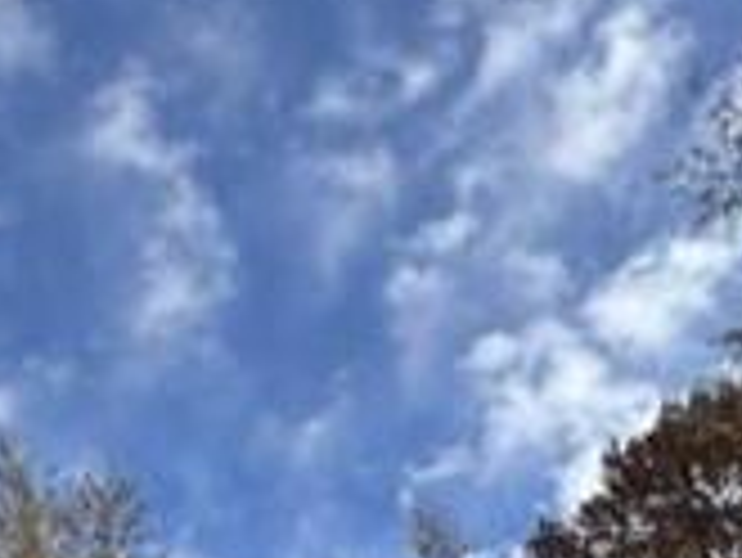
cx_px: 166
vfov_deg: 14.6
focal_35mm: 68
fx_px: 1459
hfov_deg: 28.0
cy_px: 1318
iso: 40
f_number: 2.2
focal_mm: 2.22
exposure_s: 1/687
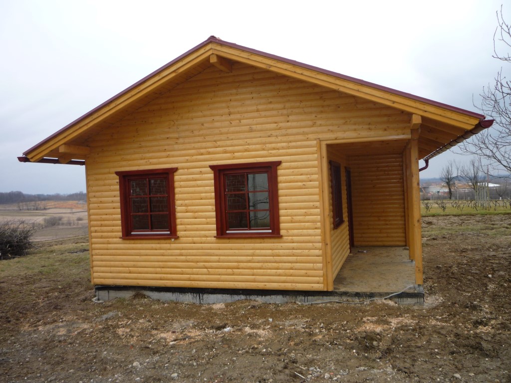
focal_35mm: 30
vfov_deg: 46.8
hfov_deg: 60.0
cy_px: 192
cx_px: 256
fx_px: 443
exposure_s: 1/125
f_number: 4
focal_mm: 5.2
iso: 100
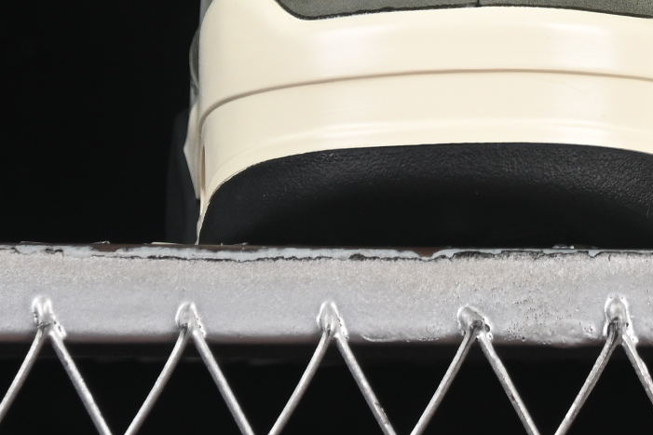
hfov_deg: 6.9
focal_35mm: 298
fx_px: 5404
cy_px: -292
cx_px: 760
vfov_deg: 4.6
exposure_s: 1/60
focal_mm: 50
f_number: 6.3
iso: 160
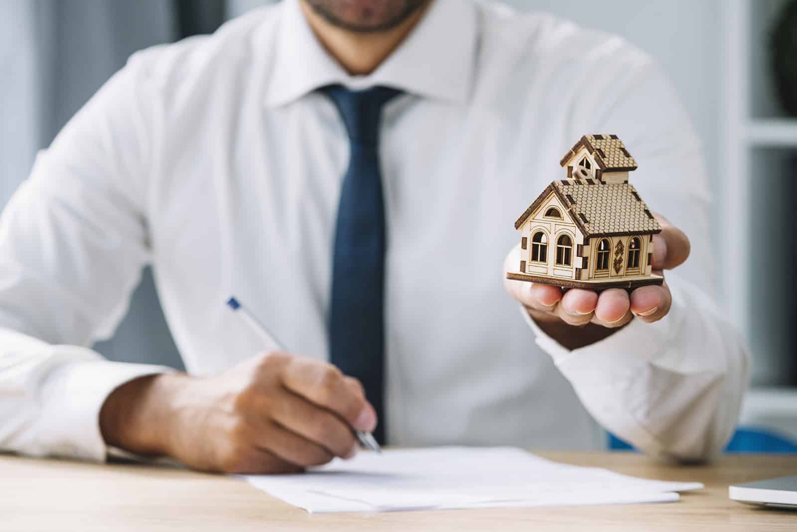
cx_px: 398
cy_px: 266
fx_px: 2325
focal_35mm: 105
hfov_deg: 19.4
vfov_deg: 13.1
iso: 250
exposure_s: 1/160
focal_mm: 105
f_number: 7.1
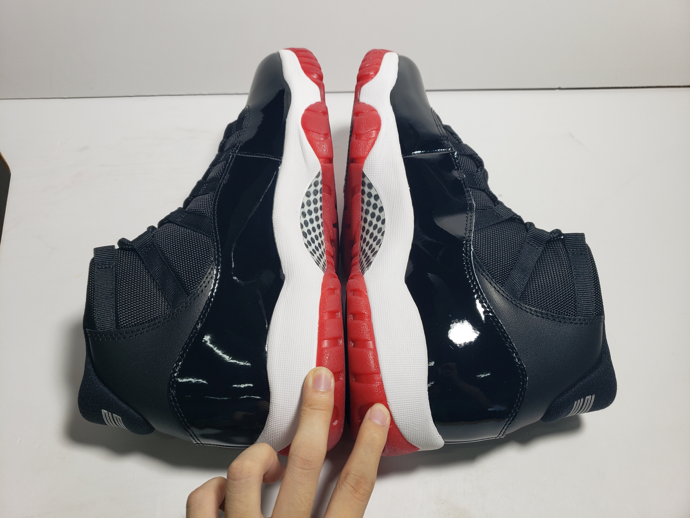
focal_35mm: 26
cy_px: 259
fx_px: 518
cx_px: 345
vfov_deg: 53.1
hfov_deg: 67.3
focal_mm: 4.3
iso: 50
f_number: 1.5
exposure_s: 1/495
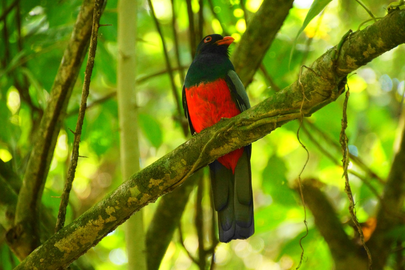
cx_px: 202
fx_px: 4725
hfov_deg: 4.9
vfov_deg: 3.3
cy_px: 135
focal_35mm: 420
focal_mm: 280
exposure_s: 1/80
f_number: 6.3
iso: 1600
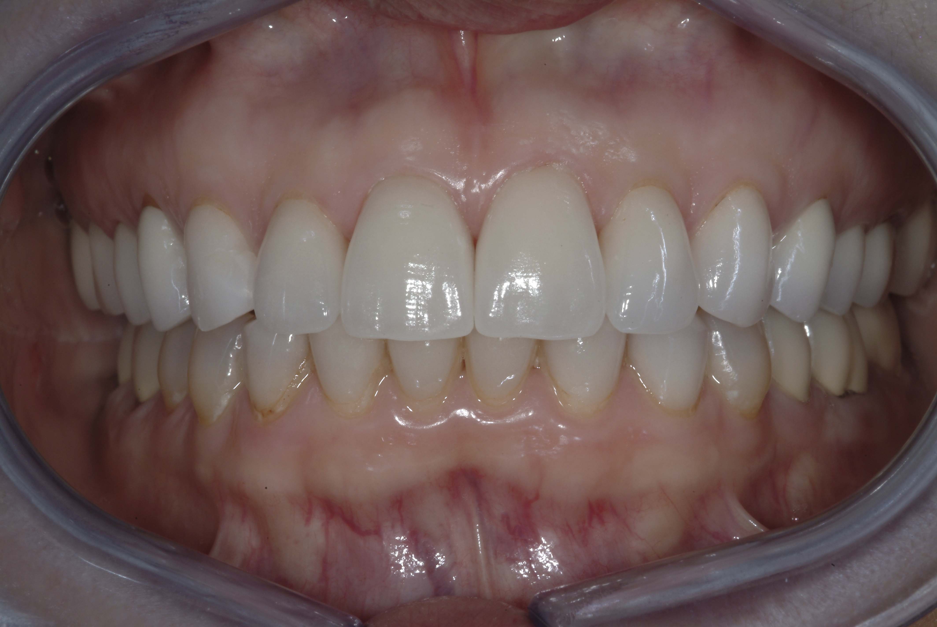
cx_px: 468
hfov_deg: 13.0
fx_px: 4104
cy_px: 314
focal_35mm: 158
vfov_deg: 8.7
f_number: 38
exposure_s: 1/60
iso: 200
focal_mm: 105
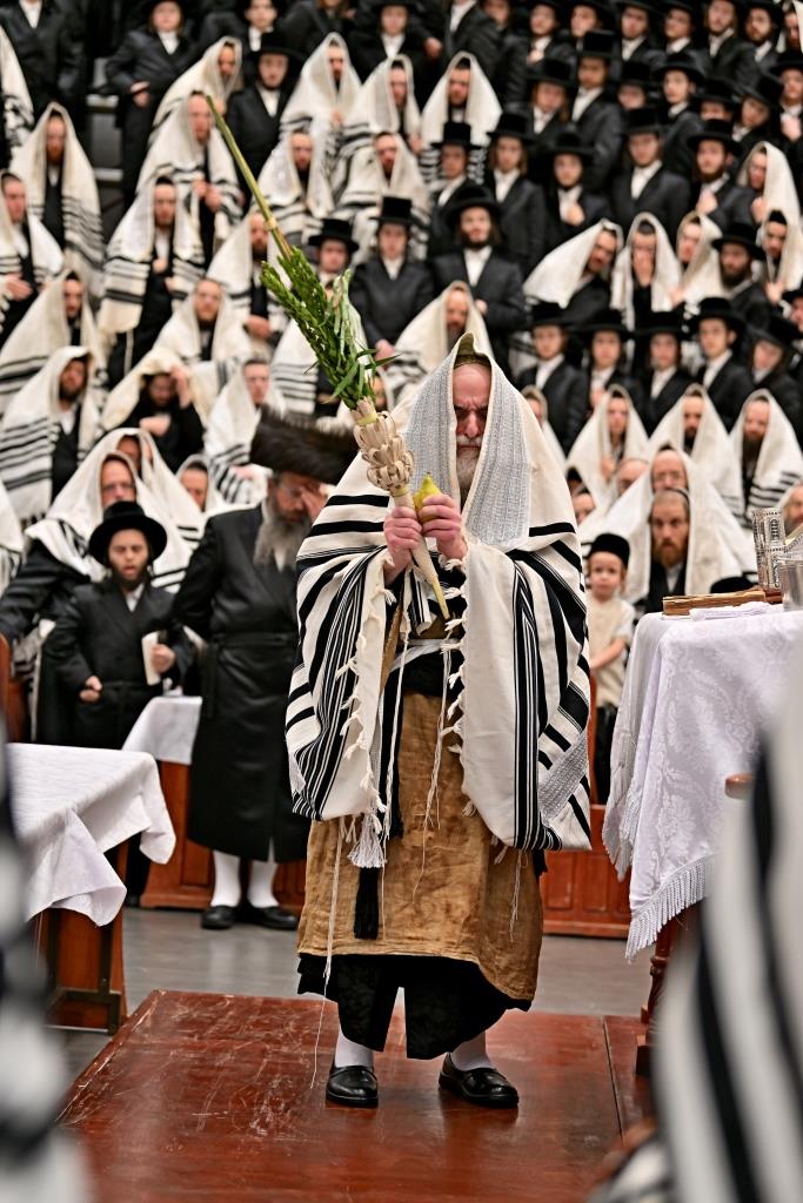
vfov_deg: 25.4
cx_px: 402
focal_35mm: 80
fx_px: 2676
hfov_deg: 17.1
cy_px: 602
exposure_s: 1/320
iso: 250
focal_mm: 80
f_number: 2.8
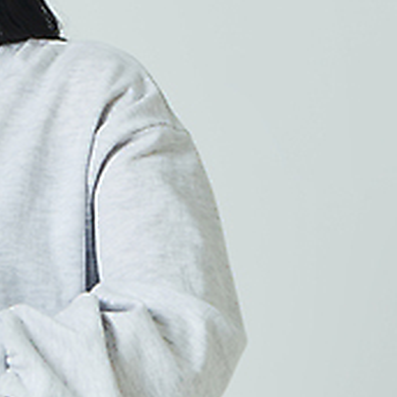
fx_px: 2686
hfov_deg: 8.3
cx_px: -108
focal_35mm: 207
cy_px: 65
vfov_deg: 8.4
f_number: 11
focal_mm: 70
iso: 100
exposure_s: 1/125
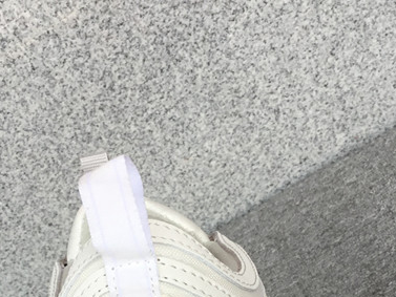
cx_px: 194
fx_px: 847
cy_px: 346
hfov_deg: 26.3
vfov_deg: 18.9
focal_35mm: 74
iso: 25
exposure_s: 1/126
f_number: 2.4
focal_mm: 3.3
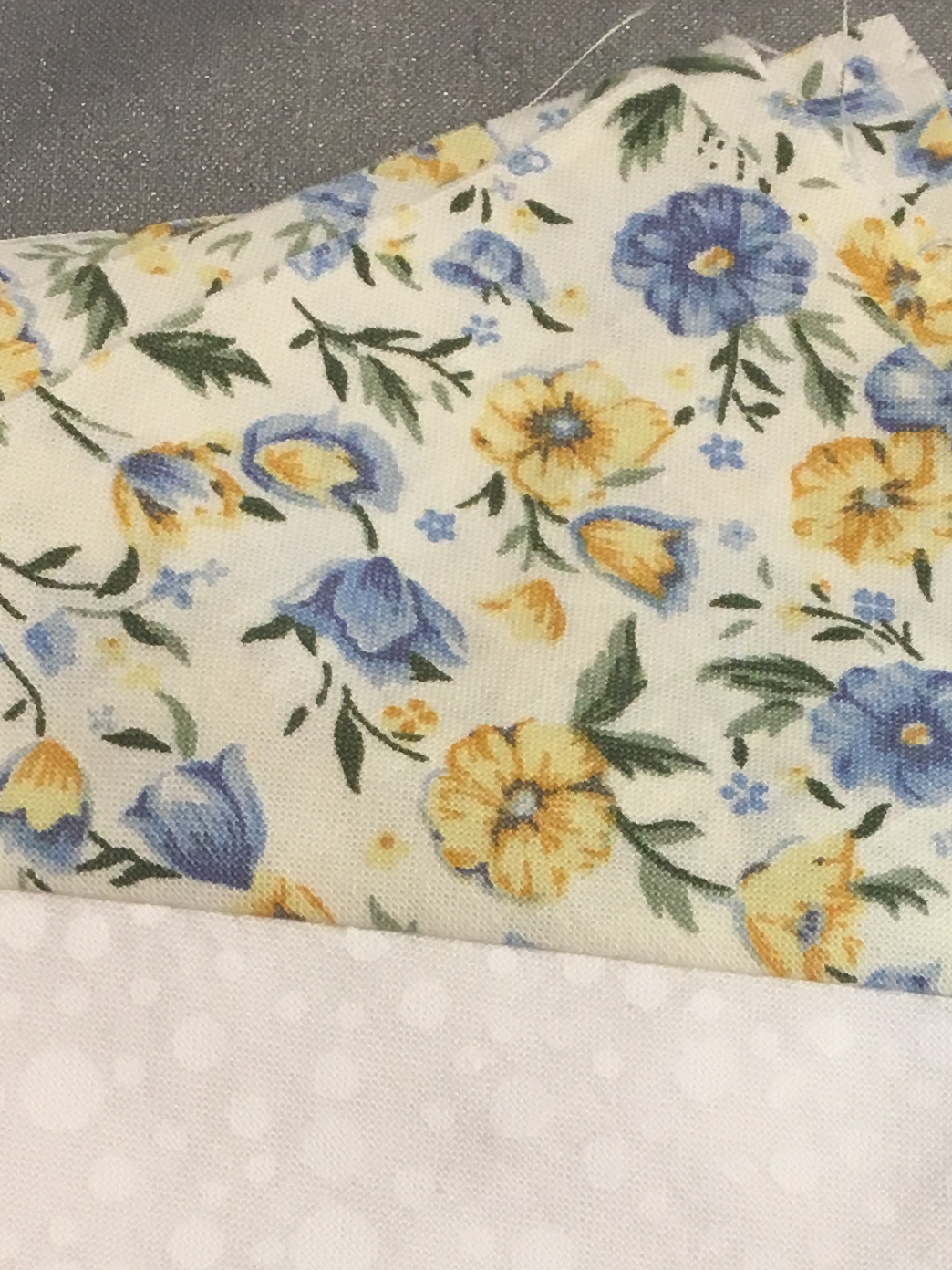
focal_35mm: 84
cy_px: 1201
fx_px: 3080
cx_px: 674
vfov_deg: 22.6
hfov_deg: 17.5
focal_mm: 4.15
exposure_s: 1/30
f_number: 2.2
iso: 50
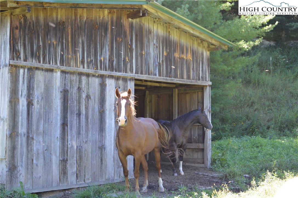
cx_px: 149
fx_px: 496
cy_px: 99
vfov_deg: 22.6
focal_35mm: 60
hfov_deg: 33.4
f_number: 5.3
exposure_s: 1/100
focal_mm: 40
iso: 400
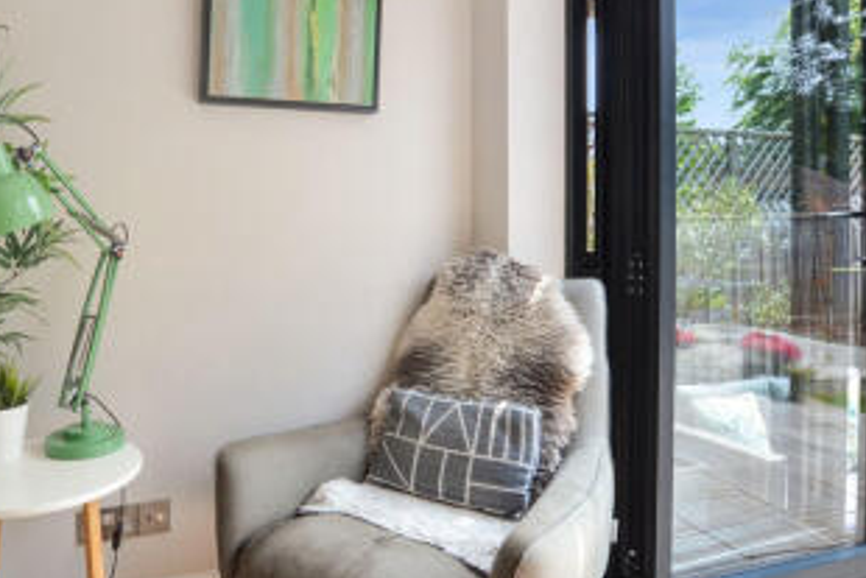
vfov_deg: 54.7
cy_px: 230
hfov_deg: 74.5
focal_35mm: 23
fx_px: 554
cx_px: 313
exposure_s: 1/200
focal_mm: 10
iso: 640
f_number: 9
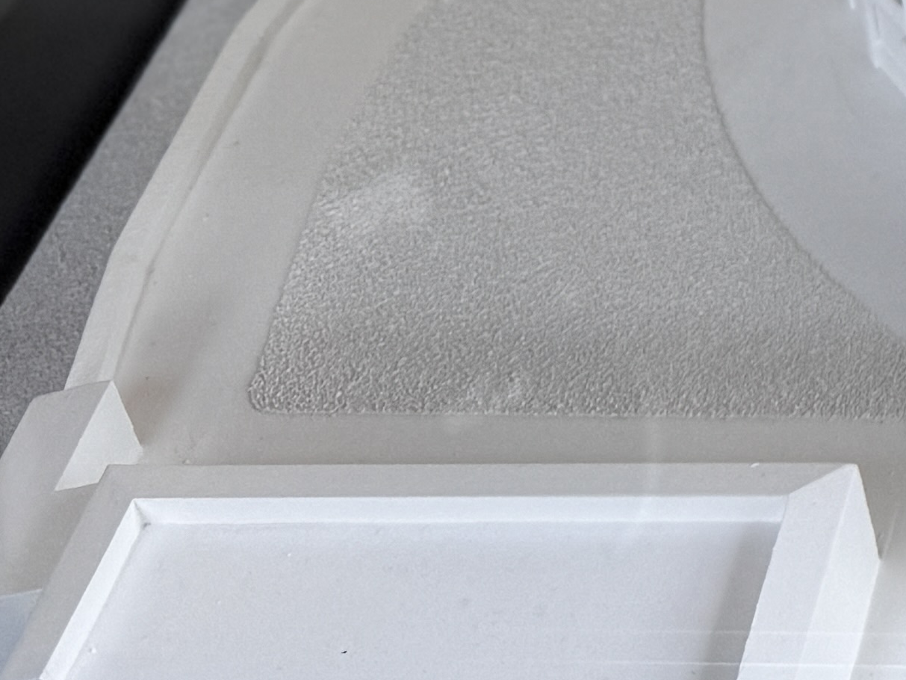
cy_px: -703
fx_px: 2958
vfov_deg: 11.7
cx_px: 1733
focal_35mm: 113
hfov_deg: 14.7
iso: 80
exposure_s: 1/121
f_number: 1.78
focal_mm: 6.76
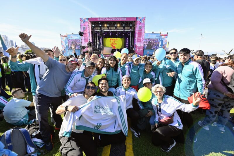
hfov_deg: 104.3
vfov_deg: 81.2
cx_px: 117
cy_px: 78
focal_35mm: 14
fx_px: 91
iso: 400
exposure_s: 1/800
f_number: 5.6
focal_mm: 14
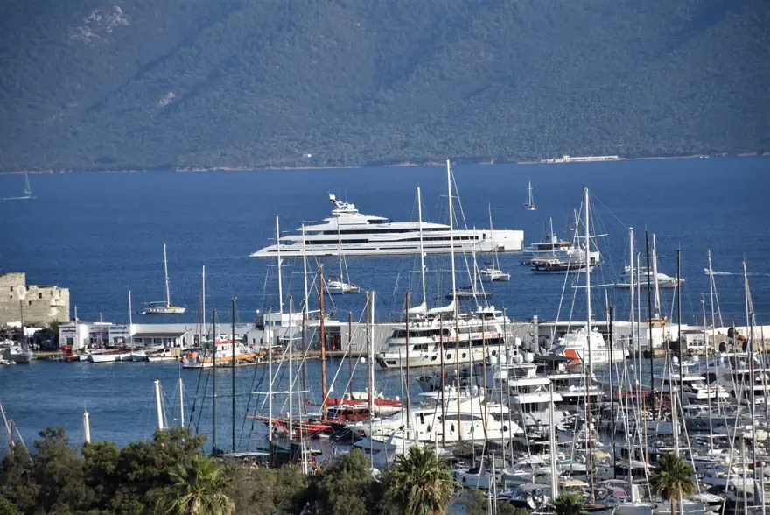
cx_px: 385
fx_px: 4494
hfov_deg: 9.8
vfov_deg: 6.6
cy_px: 258
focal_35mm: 210
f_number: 6.3
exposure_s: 1/2500
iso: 400
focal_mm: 140
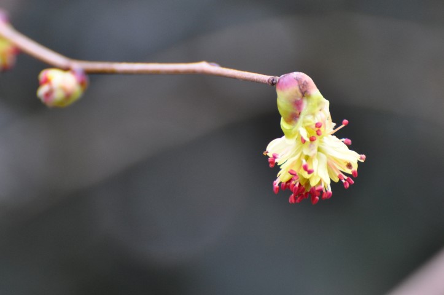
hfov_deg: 4.6
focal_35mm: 450
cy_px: 148
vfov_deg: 3.0
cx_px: 222
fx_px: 5542
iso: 800
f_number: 7.1
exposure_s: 1/160
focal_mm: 300
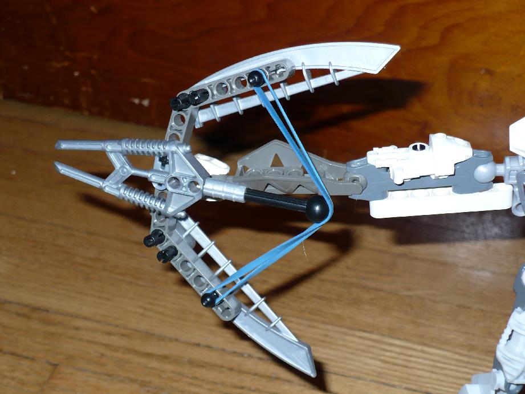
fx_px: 1047
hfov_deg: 28.2
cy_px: 197
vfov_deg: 21.3
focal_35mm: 69
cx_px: 262
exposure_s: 1/30
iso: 100
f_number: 3.2
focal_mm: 11.4
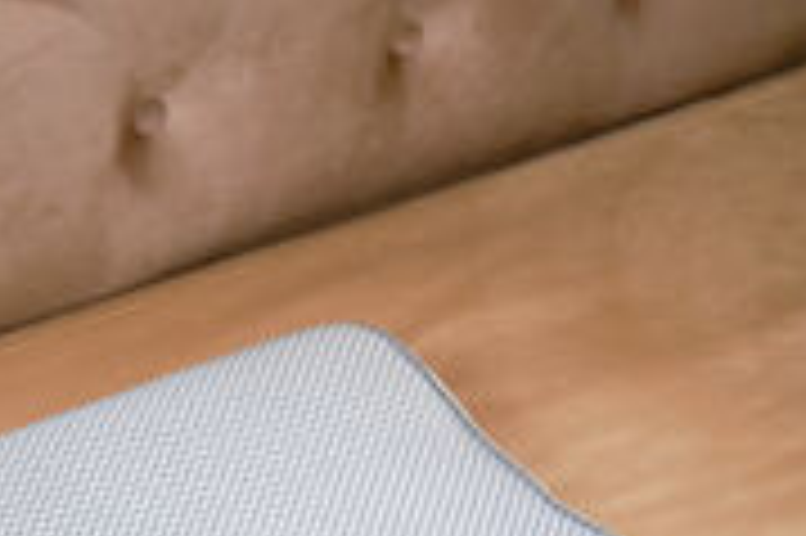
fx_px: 2460
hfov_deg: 18.4
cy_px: 718
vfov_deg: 12.0
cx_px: 119
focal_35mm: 110
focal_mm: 26
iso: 640
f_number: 4
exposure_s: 1/160
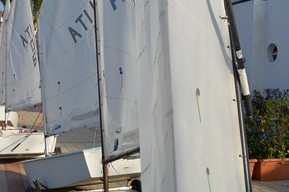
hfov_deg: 29.7
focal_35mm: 67
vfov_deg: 20.3
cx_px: 78
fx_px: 538
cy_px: 95
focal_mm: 28
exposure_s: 1/320
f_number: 9
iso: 100
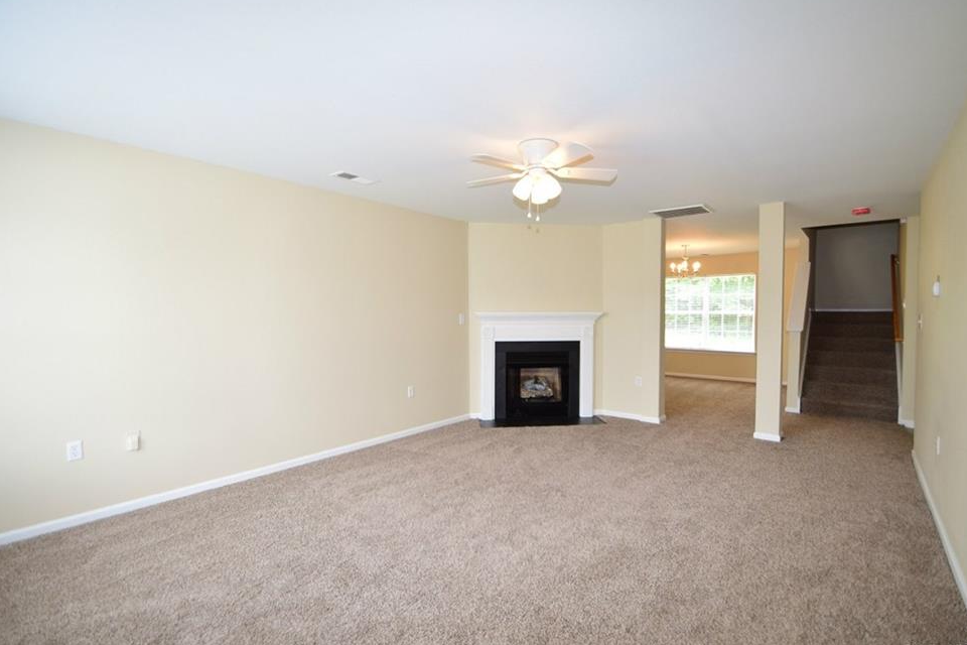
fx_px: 430
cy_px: 315
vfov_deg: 73.7
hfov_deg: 96.7
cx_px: 497
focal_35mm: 16
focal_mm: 10
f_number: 4
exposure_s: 1/80
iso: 400
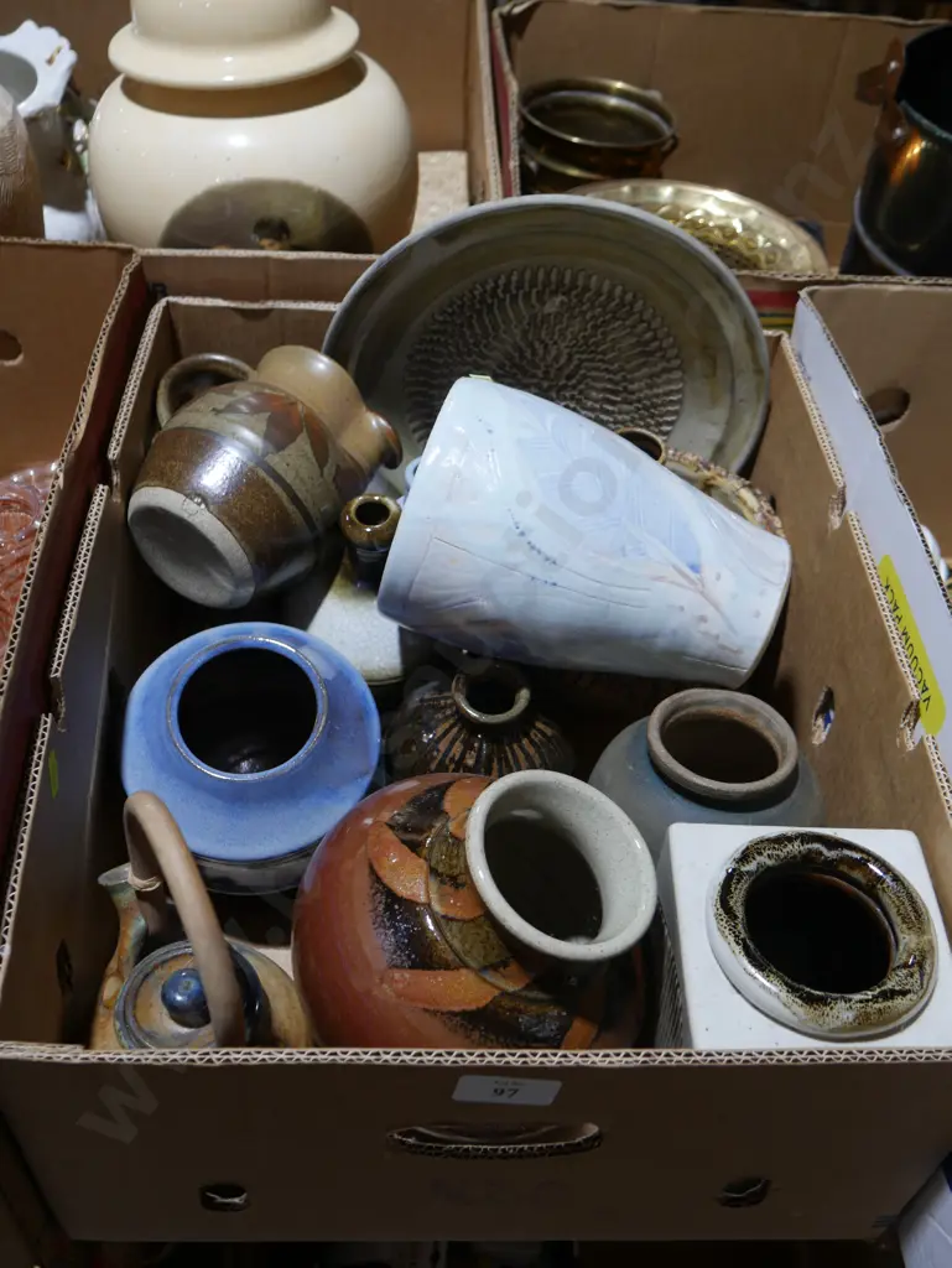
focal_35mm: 34
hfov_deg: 41.8
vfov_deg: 53.9
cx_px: 476
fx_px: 1246
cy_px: 634
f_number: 4
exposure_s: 1/60
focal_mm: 17
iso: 200
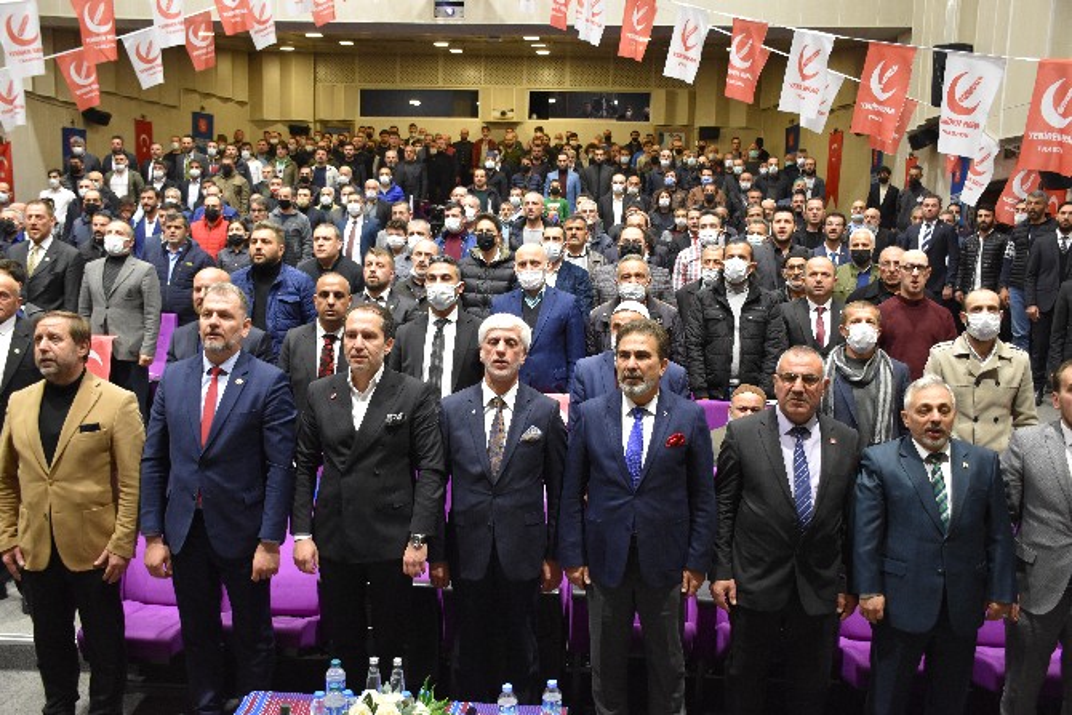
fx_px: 1027
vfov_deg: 38.4
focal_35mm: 34
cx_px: 536
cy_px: 358
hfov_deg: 55.1
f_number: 4
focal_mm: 23
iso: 1600
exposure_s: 1/60
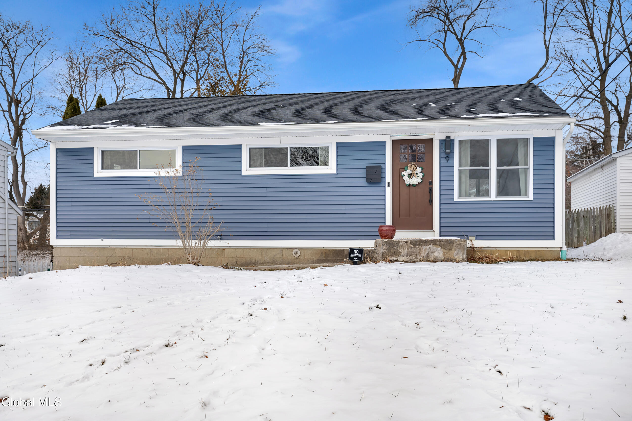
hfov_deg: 54.4
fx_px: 614
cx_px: 316
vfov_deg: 37.9
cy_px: 210
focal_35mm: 35
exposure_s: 1/2000
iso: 250
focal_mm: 35
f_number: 4.5
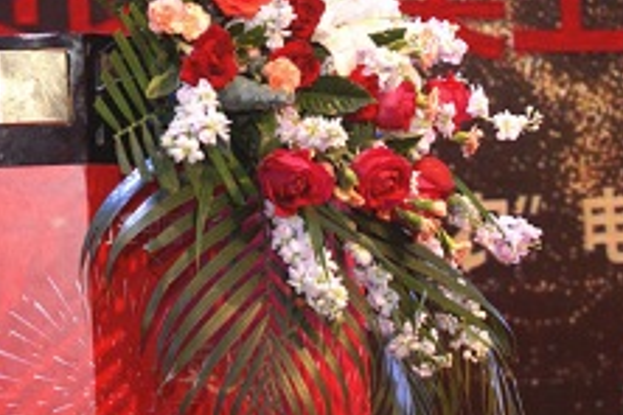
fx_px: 2632
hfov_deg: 13.4
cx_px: 56
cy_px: -22
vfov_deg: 9.0
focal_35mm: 152
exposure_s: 1/60
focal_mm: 45
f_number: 5.6
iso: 800
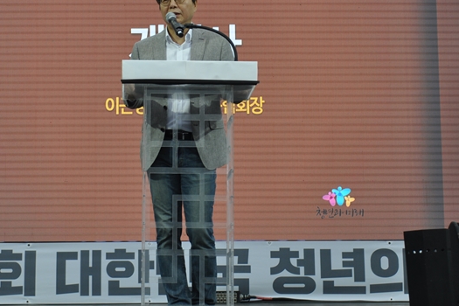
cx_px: 171
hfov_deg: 23.1
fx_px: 1122
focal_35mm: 88
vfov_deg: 15.5
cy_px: 108
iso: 200
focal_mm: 44
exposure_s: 1/125
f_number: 5.6
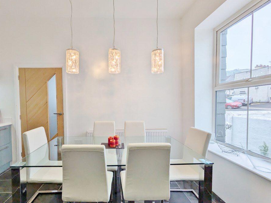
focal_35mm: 16
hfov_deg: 93.9
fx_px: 125
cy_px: 108
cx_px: 117
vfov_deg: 78.1
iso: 38
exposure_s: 1/329
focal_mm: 1.83
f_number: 2.2
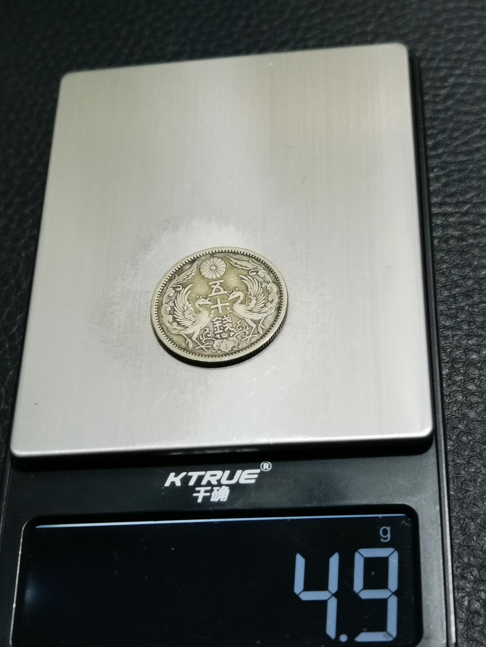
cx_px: 243
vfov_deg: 33.8
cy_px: 324
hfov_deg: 25.7
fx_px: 1067
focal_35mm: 57
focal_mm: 6.67
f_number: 1.9
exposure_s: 1/100
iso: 125
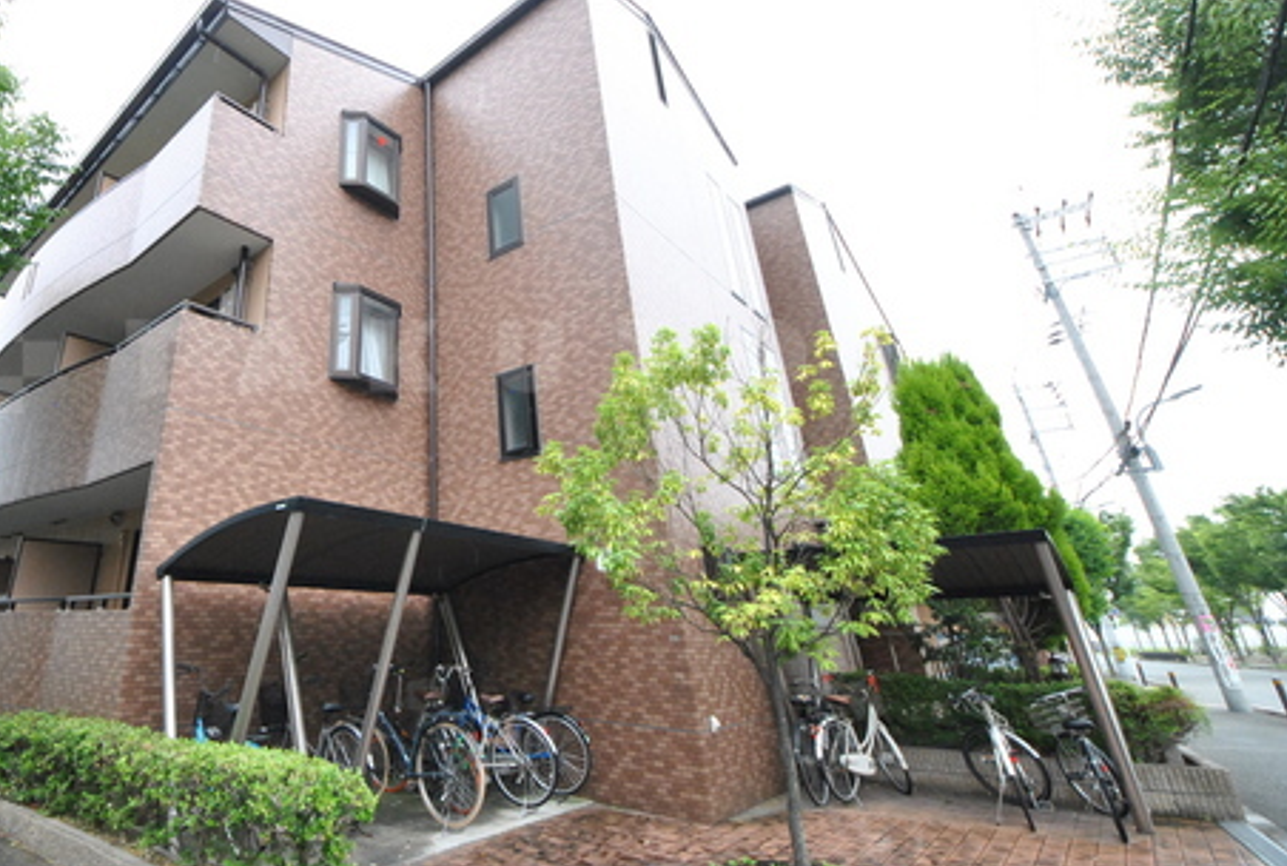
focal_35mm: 17
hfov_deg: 88.0
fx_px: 609
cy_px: 359
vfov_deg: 70.2
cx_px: 379
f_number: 8
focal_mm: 8
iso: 800
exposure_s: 1/250
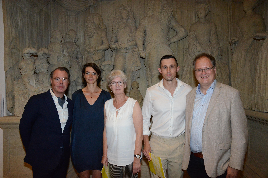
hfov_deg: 57.3
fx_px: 245
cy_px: 89
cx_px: 134
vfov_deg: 39.8
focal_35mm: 33
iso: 4000
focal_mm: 22
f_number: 3.8
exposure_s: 1/250
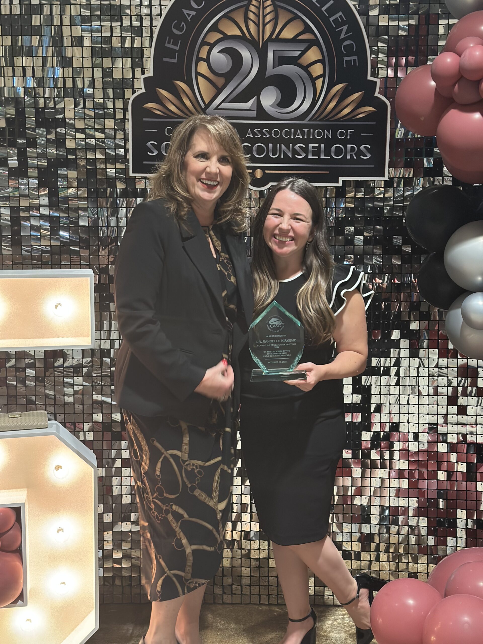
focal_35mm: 48
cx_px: 242
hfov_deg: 30.3
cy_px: 322
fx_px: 893
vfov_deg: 39.7
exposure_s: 1/40
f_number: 1.78
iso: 400
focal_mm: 6.86
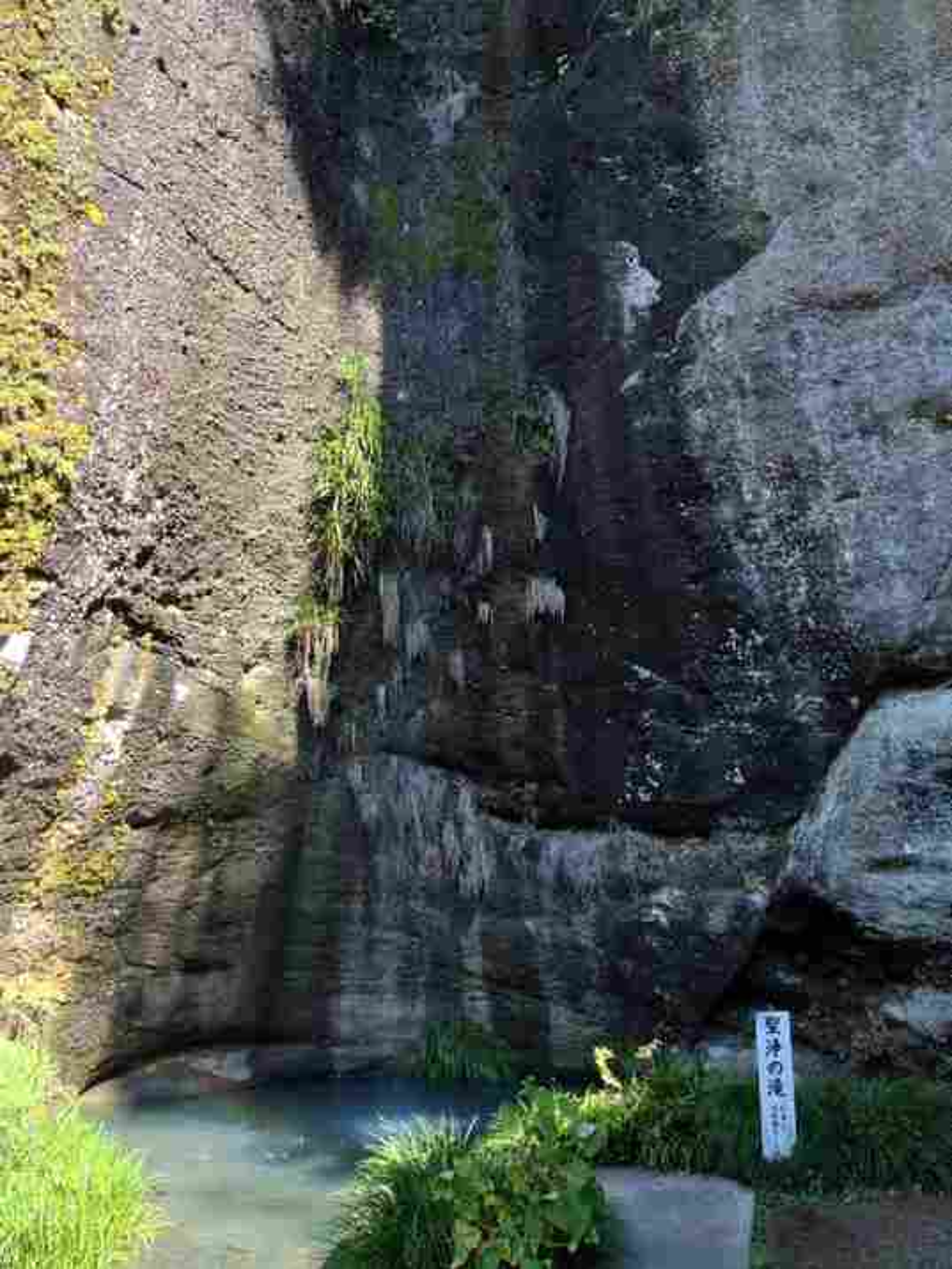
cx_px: 476
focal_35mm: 35
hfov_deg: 40.7
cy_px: 634
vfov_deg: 52.6
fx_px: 1283
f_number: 2.4
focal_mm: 4.28
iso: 64
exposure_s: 1/120
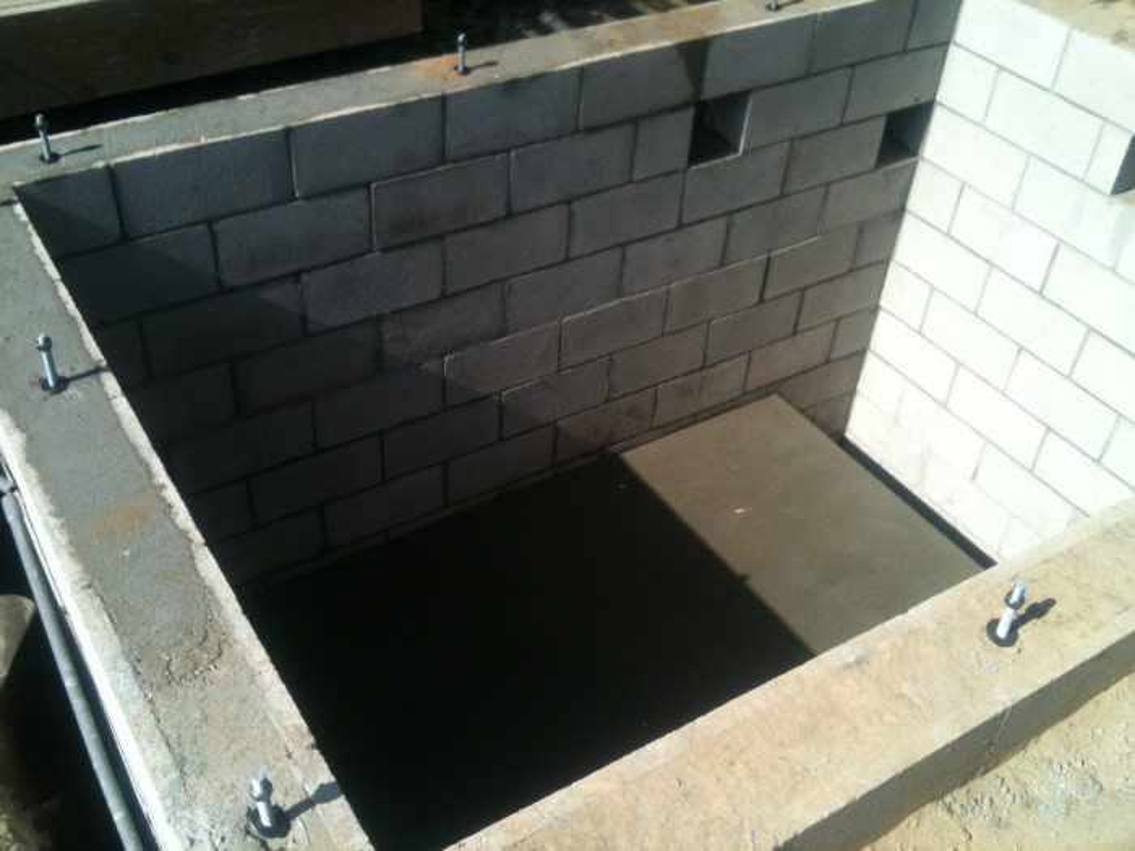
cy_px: 426
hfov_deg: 52.6
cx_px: 568
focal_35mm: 35
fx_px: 1148
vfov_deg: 40.7
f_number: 2.8
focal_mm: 3.9
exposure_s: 1/768
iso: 64
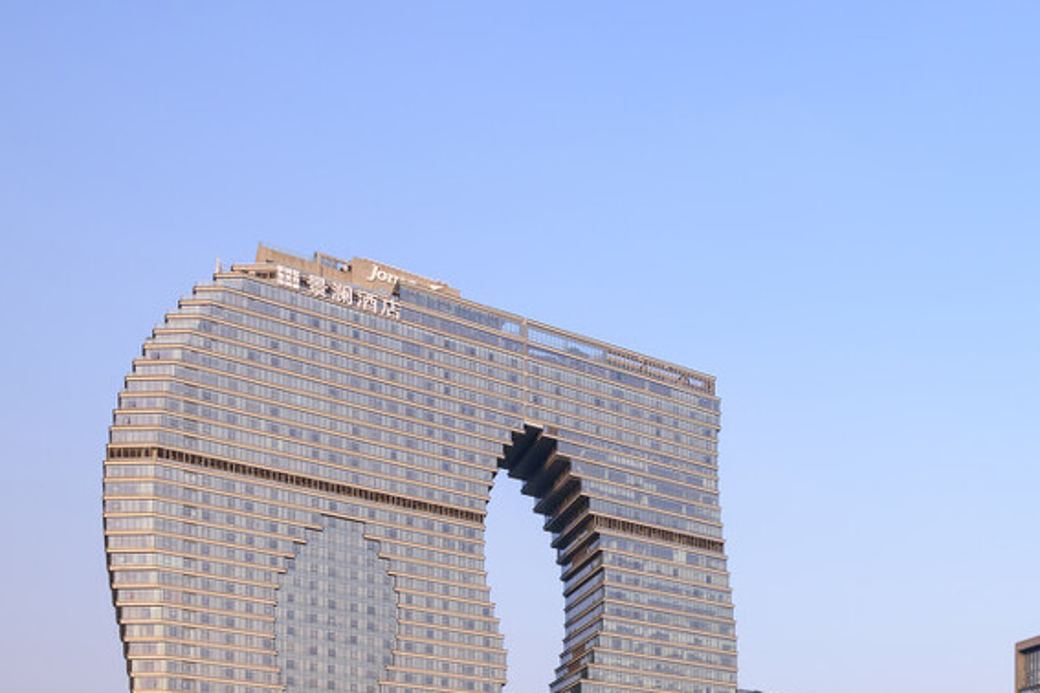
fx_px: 1040
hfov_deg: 43.6
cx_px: 1091
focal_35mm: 36
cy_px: 729
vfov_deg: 33.1
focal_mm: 17
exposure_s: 1/1.67
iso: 100
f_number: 8
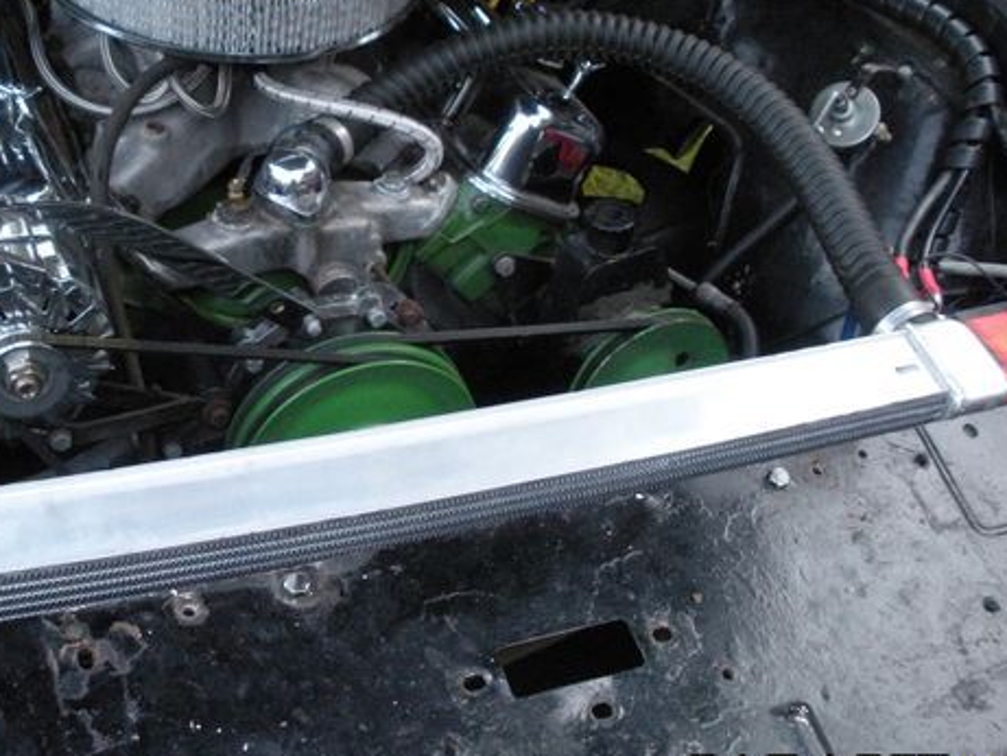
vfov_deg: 29.0
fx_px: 1455
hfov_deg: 37.8
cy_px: 264
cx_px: 354
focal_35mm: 50
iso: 400
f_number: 3.5
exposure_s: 1/54.1
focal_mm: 6.3
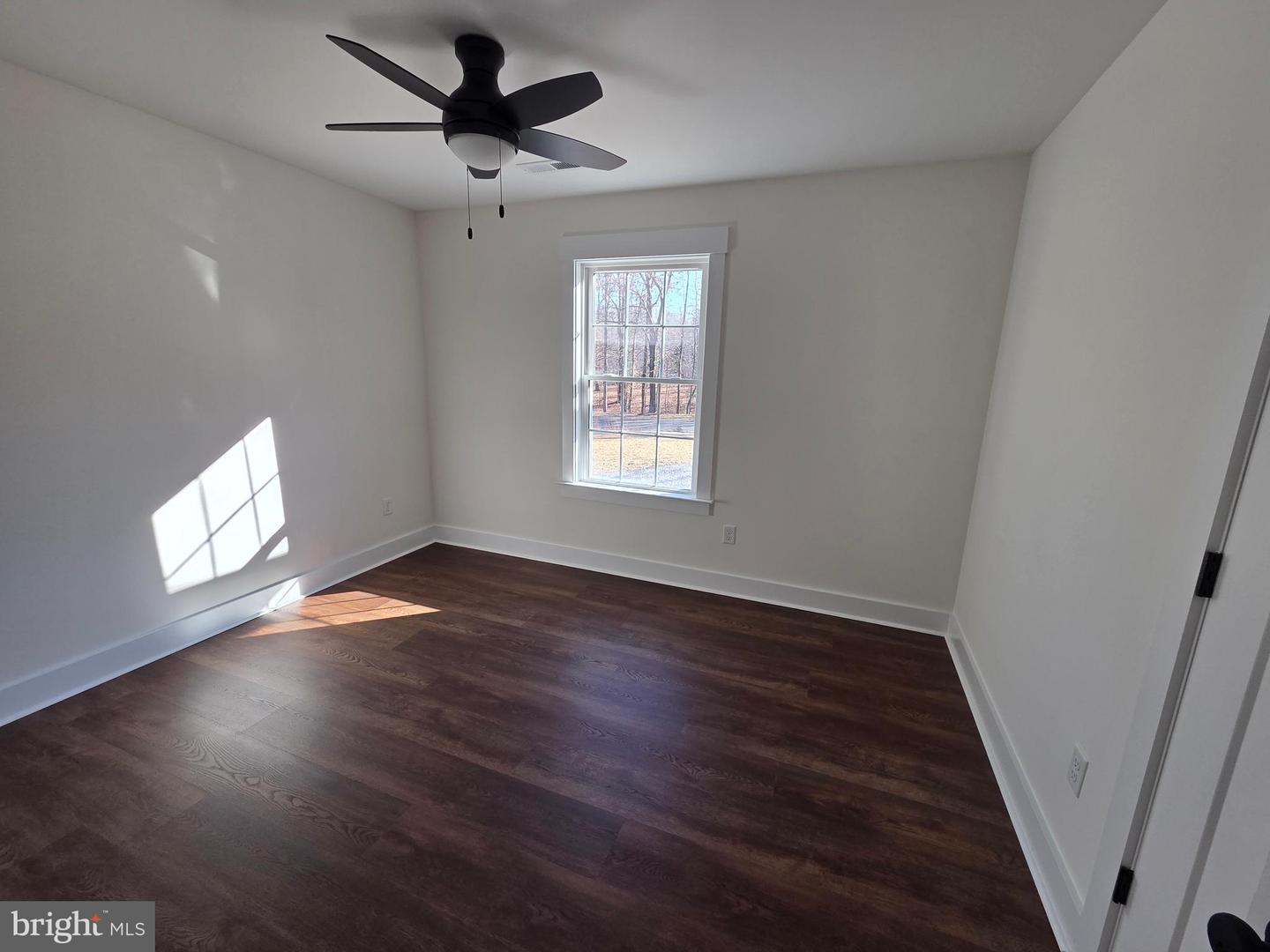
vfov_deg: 89.9
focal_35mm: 13
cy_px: 476
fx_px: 477
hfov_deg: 106.2
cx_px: 635
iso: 64
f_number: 2.2
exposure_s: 1/120
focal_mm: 2.2
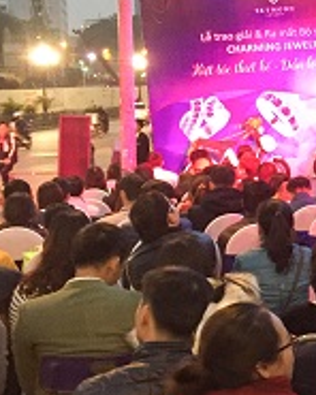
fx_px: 1076
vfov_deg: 20.8
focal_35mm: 92
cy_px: 152
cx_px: 483
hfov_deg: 15.4
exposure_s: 1/20
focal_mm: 4.15
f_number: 2.2
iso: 250
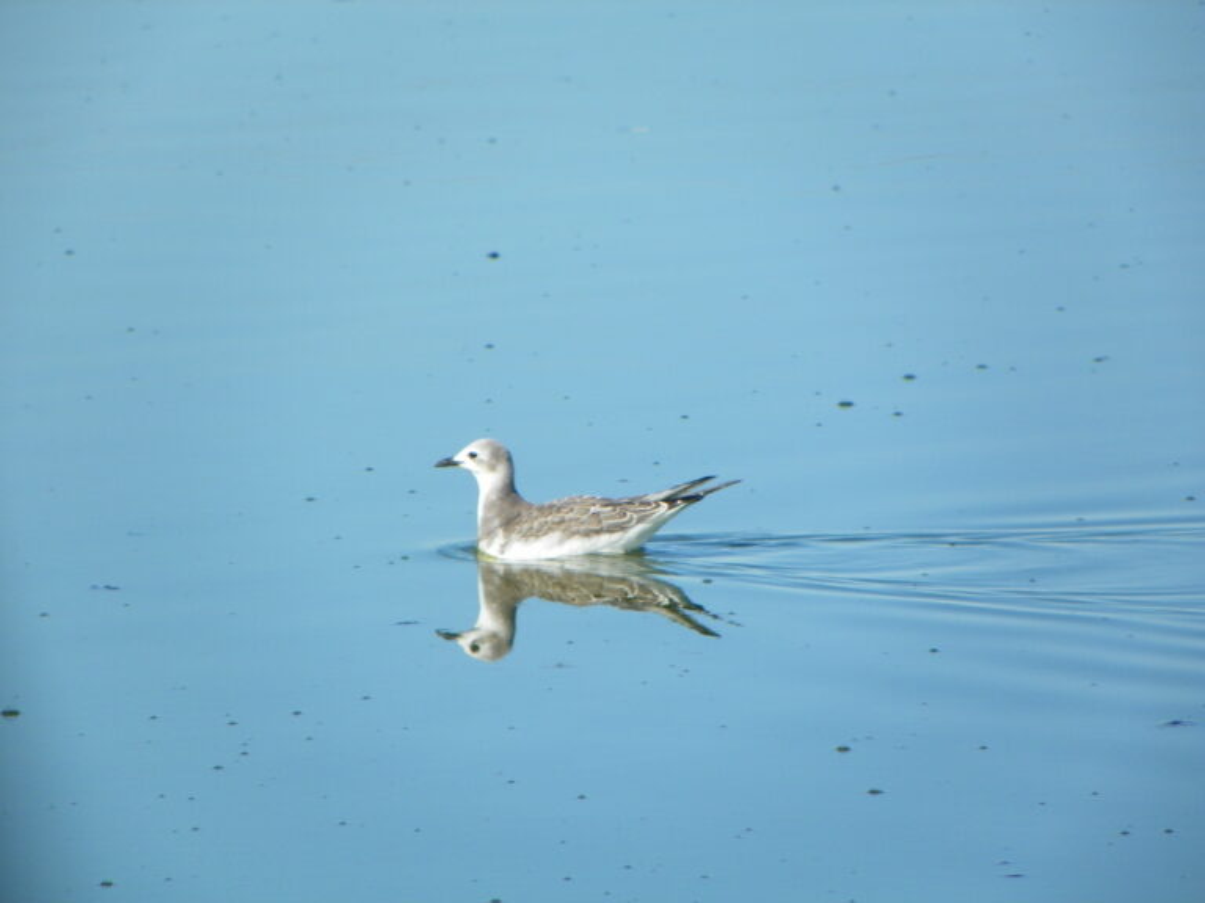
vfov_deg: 2.2
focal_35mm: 676
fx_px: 23532
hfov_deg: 2.9
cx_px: 602
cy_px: 452
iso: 64
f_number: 5
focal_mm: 119.6
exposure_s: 1/320
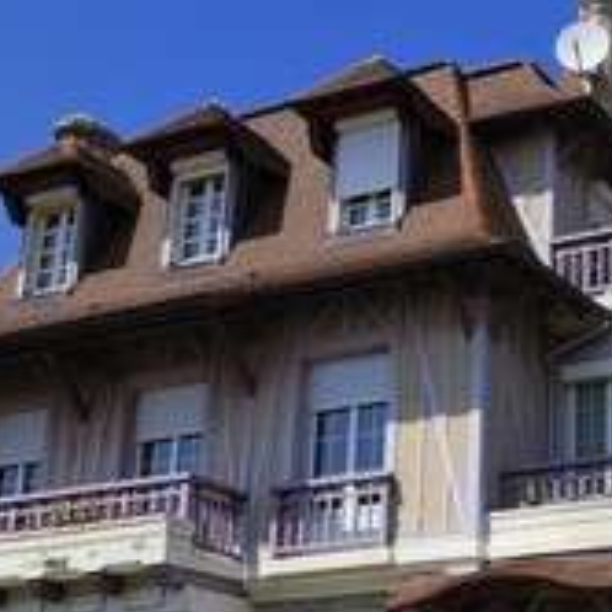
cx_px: 616
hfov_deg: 23.9
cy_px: 428
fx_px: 1380
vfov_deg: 24.8
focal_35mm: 69
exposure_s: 1/250
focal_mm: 32
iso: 200
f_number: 13
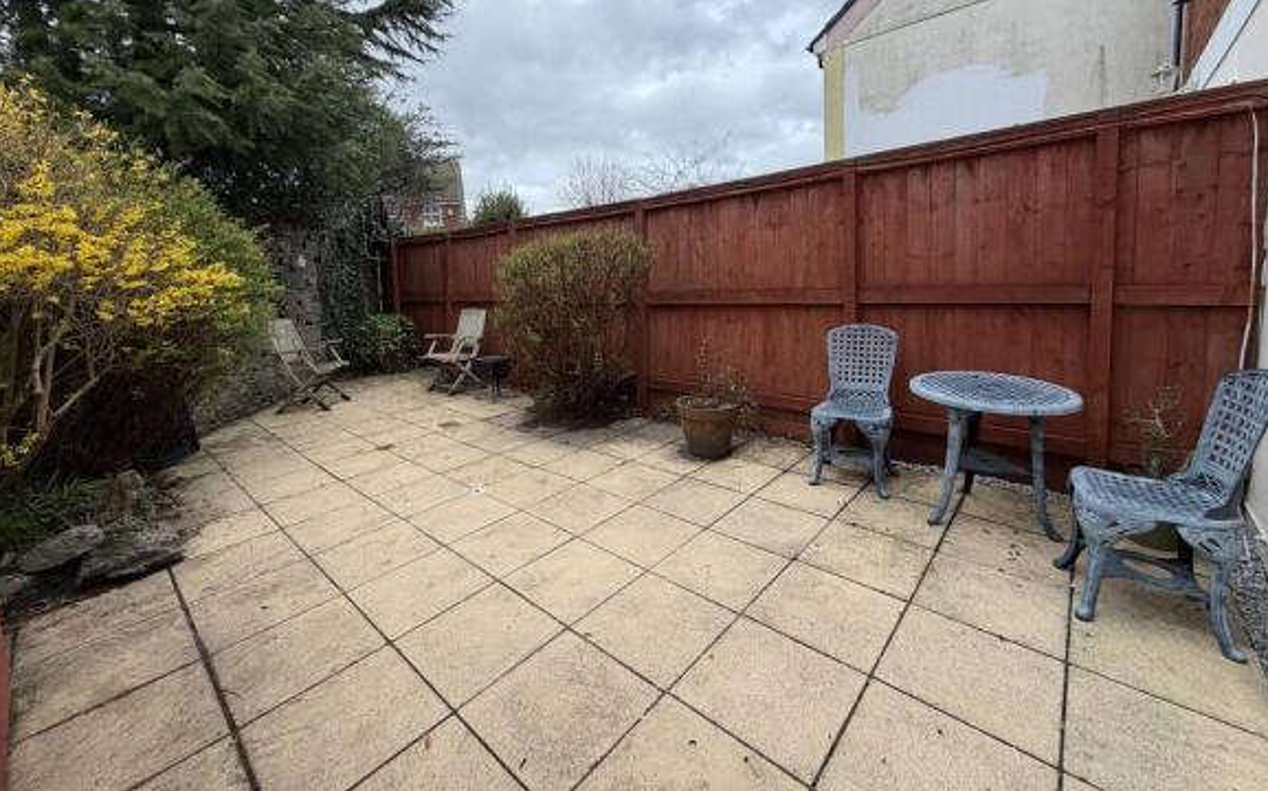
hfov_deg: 101.5
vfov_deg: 74.0
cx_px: 632
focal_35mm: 15
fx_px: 518
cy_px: 322
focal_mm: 2.22
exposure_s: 1/171
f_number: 2.2
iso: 40
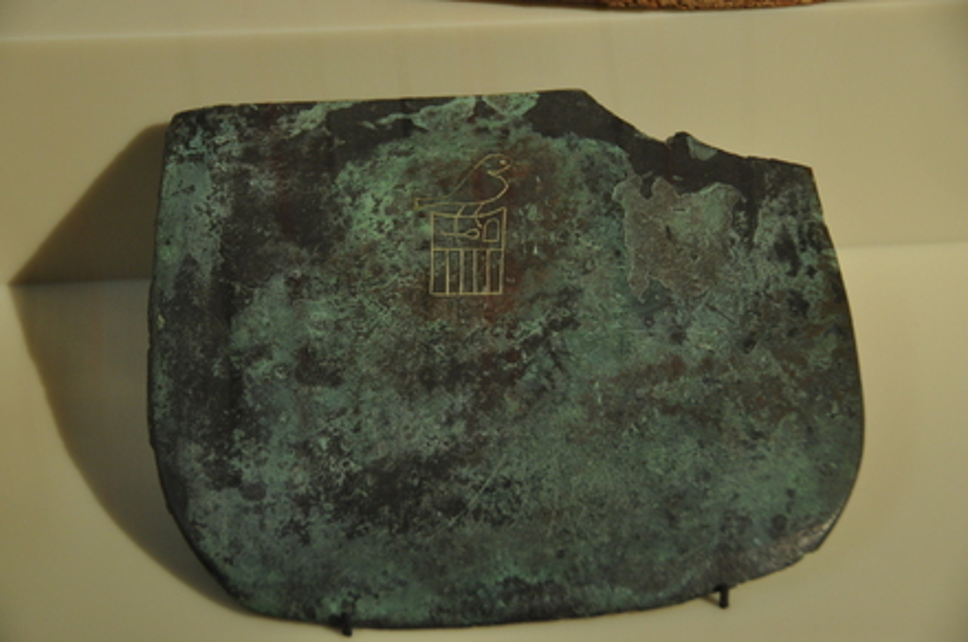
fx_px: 2255
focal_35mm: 84
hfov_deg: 24.2
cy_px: 321
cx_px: 484
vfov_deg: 16.2
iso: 1000
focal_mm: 56
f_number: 4.8
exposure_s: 1/50
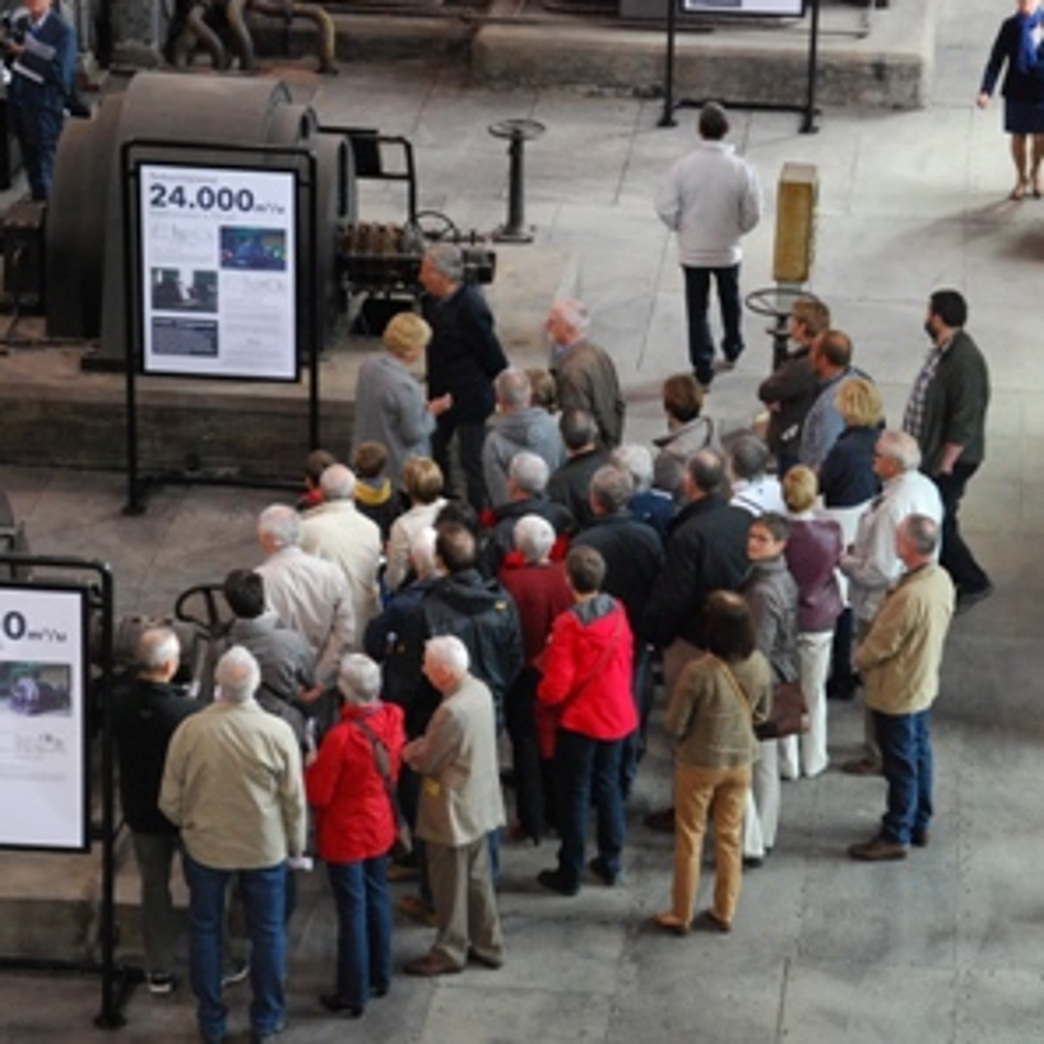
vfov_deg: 13.7
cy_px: 520
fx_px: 4333
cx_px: 559
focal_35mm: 127
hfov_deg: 13.7
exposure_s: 1/60
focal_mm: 66
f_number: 5.3
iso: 1100
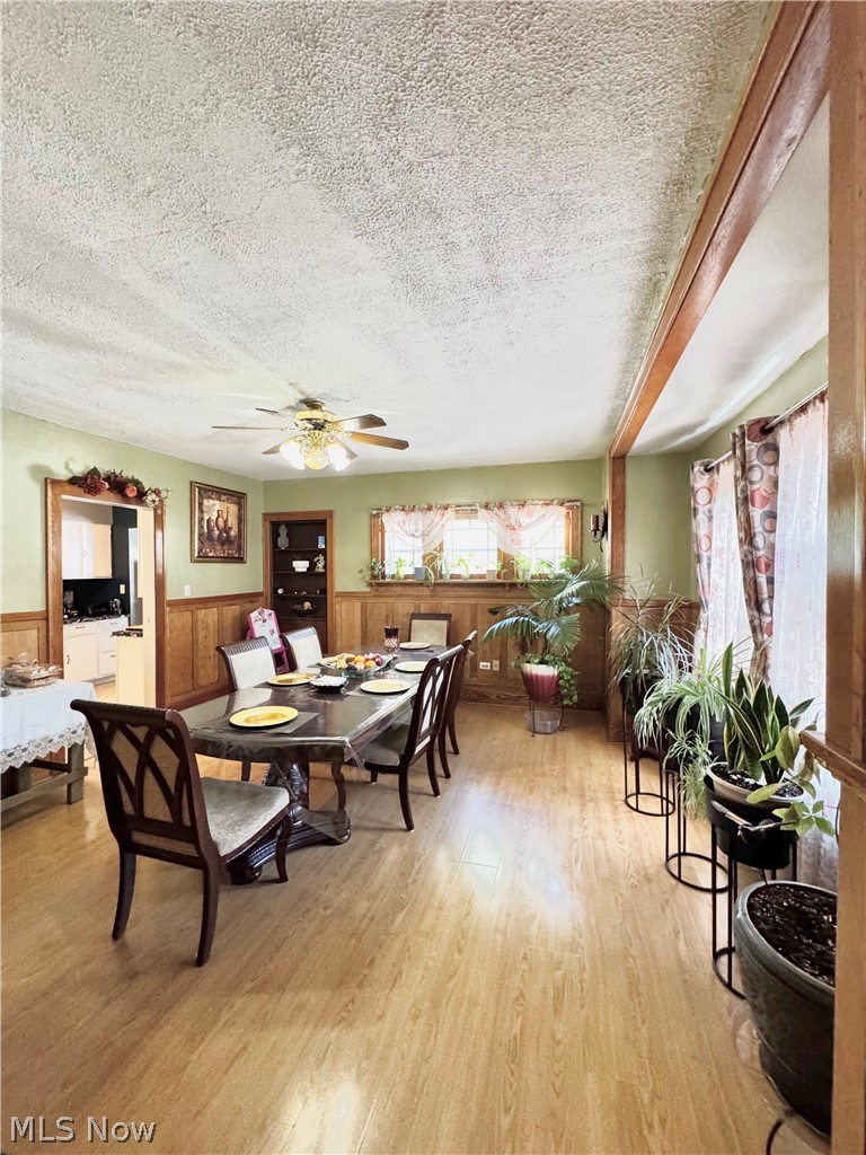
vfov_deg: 102.1
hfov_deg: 85.7
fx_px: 467
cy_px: 578
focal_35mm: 14
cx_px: 433
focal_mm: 2.22
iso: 500
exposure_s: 1/60
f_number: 2.2
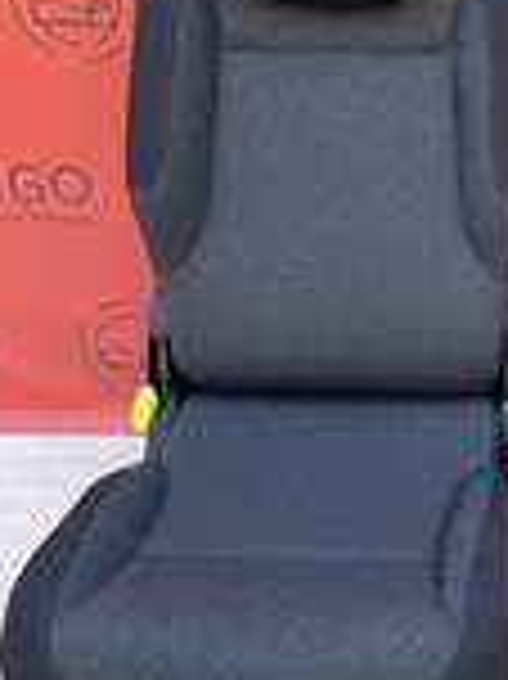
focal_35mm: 62
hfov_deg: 22.3
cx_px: 562
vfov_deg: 31.2
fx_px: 1215
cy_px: 311
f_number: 1.6
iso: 32
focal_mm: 5.1
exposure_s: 1/122
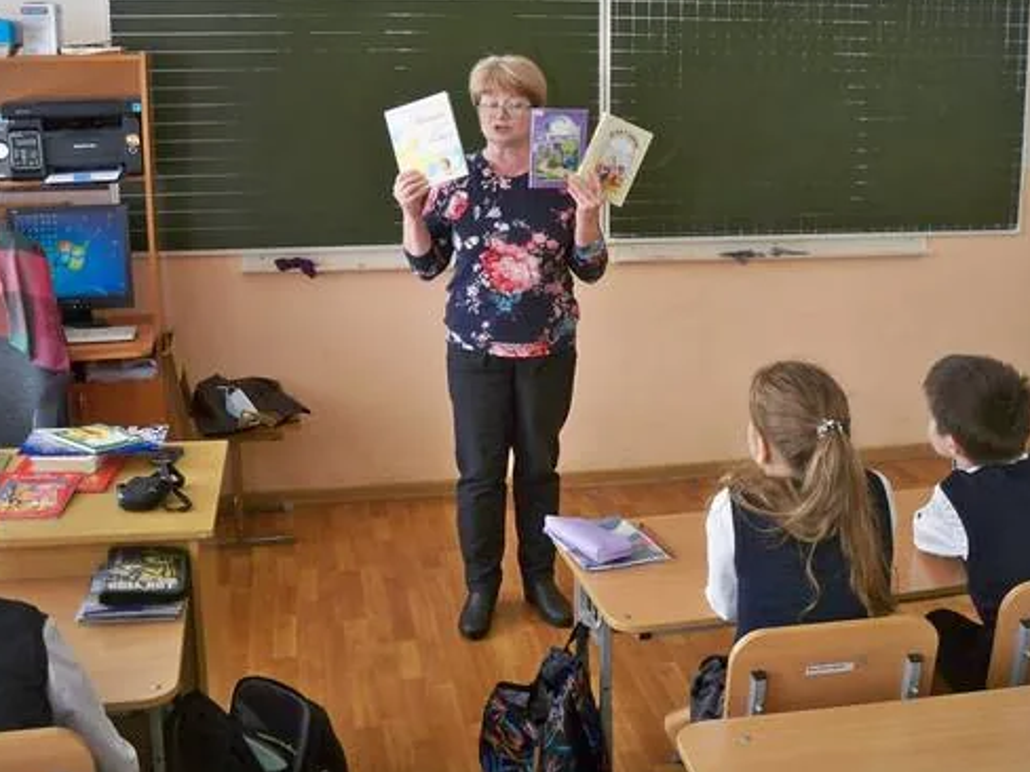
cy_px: 344
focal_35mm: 43
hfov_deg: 43.8
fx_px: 1279
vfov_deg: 33.6
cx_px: 572
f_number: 3.1
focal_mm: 6.3
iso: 200
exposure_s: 1/60
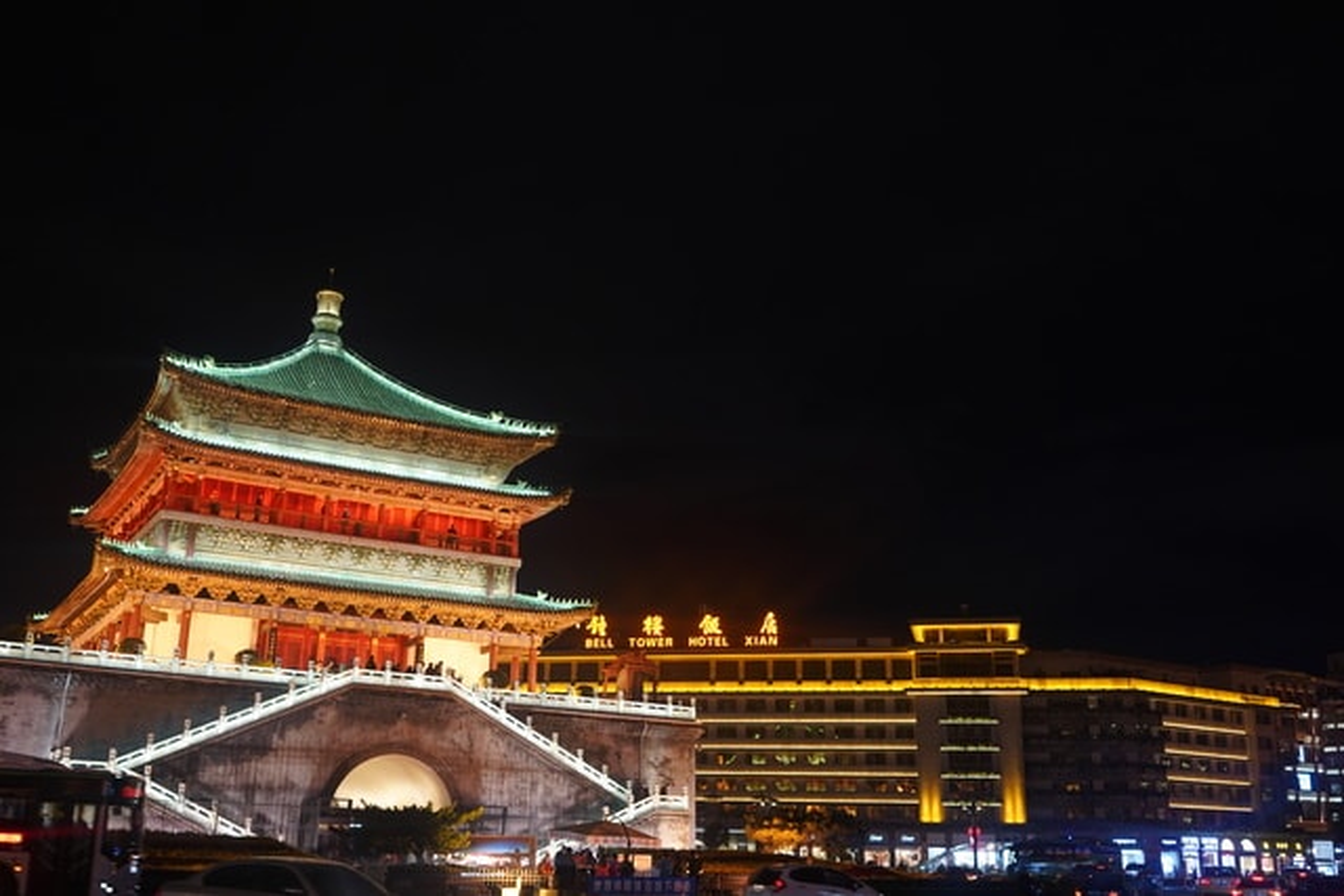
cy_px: 448
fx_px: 1307
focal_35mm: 35
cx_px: 672
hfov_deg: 54.4
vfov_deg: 37.9
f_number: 4
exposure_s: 1/60
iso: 1250
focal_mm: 35
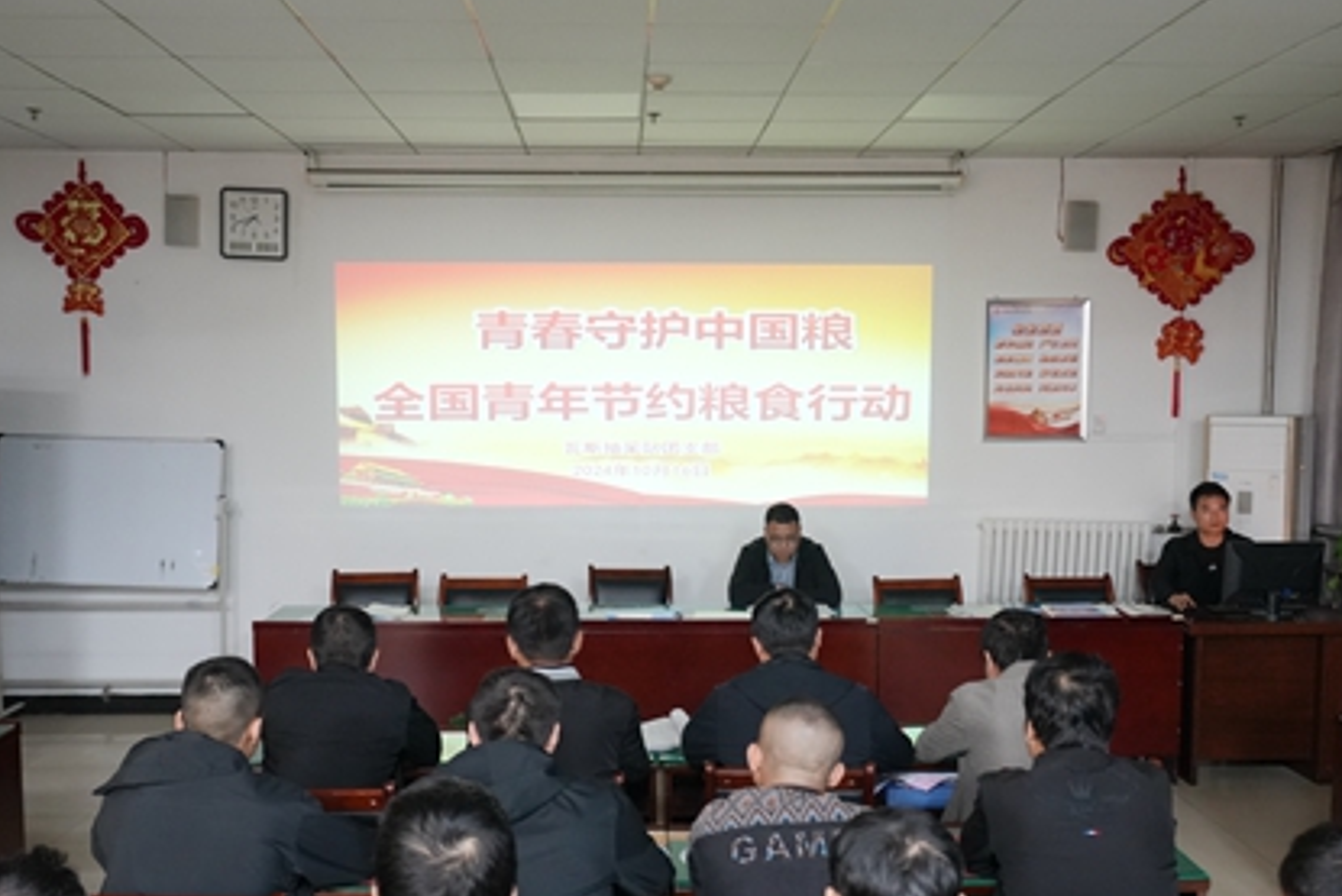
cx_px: 679
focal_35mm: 39
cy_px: 543
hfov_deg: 49.5
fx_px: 1454
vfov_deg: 34.1
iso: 3200
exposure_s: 1/30
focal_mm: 27
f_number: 4
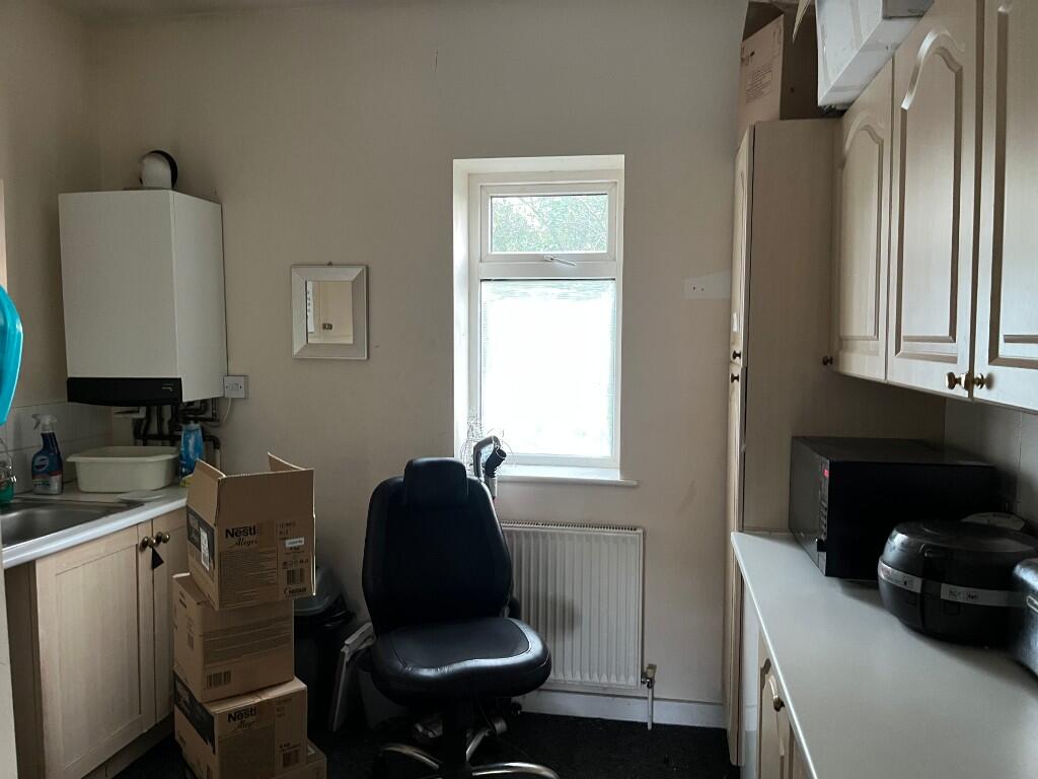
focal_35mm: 26
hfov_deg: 67.3
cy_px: 390
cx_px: 519
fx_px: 780
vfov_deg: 53.1
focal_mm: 5.1
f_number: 1.6
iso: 400
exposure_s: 1/33
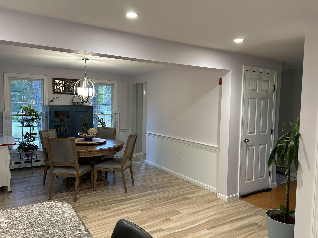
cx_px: 159
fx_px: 239
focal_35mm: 26
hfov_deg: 67.3
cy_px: 119
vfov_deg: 53.1
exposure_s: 1/60
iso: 125
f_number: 1.5
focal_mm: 5.7
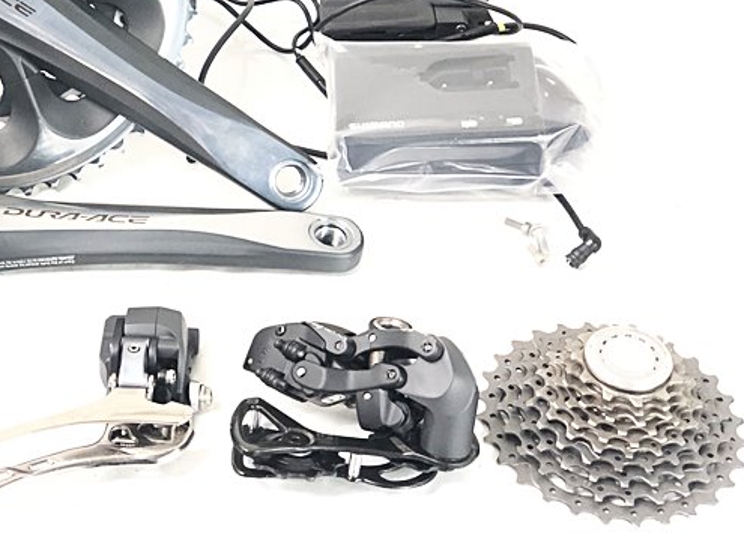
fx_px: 1805
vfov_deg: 17.5
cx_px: 158
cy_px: 167
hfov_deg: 23.0
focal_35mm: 84
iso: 160
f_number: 2.4
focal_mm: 6
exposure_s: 1/20
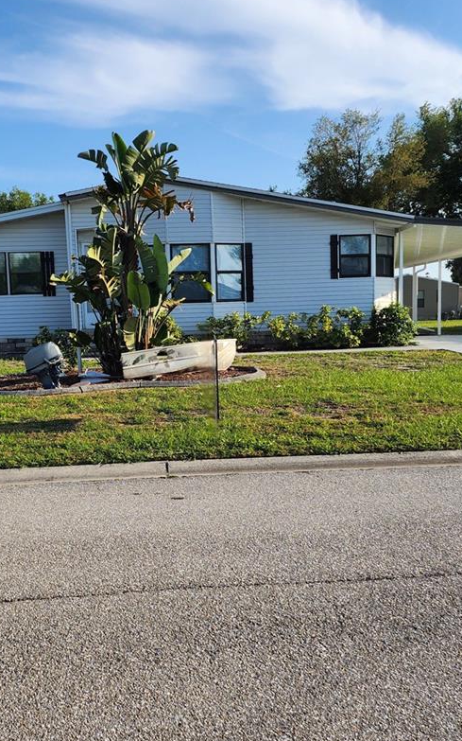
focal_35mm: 39
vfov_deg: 50.3
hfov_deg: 32.7
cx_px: 203
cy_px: 410
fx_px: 786
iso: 50
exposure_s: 1/2500
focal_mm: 5
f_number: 1.8
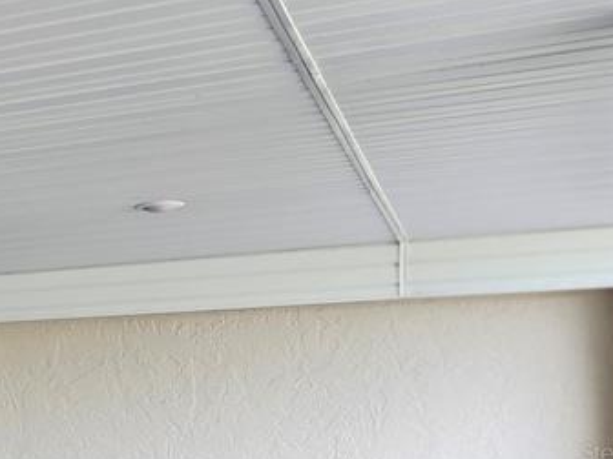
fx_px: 1240
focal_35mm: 70
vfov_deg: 20.4
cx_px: -243
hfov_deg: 23.5
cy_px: 452
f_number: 1.8
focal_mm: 5.54
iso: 100
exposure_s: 1/120
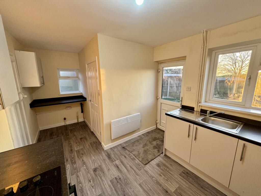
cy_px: 98
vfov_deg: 85.7
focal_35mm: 14
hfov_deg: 102.1
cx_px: 130
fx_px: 106
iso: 100
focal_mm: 2.22
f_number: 2.2
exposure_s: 1/99
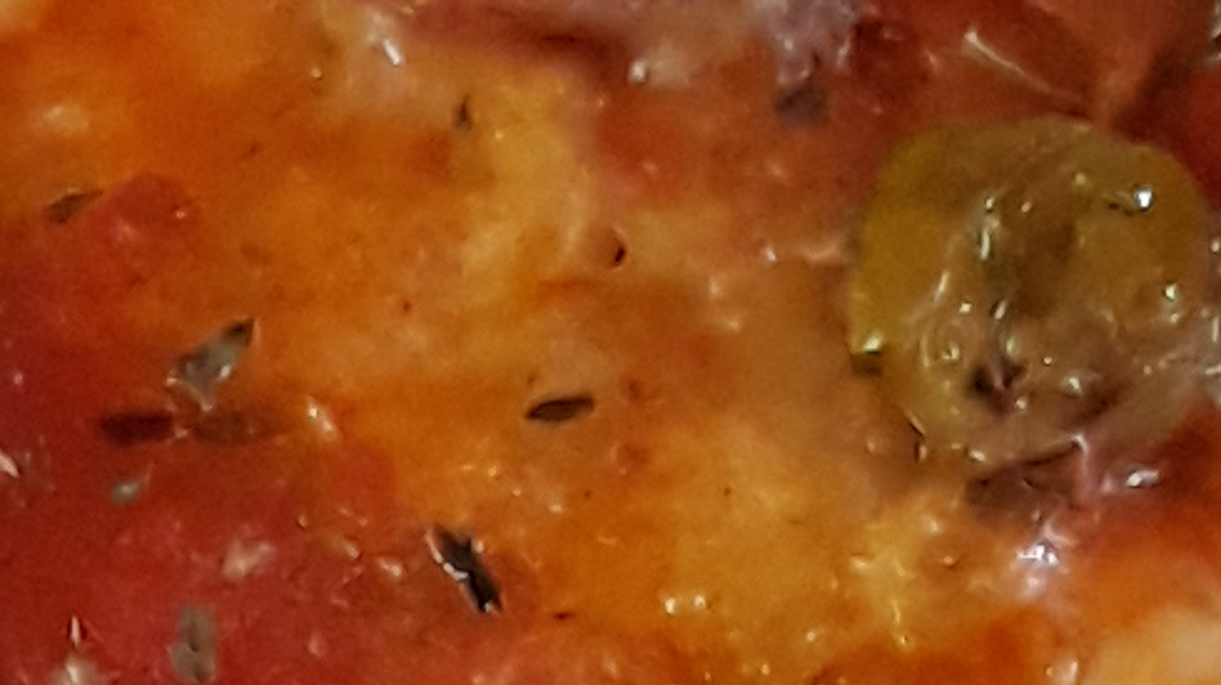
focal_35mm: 248
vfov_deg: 4.7
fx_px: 8025
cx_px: -561
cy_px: 2110
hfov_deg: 8.5
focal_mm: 3.71
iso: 320
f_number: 1.7
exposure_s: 1/25
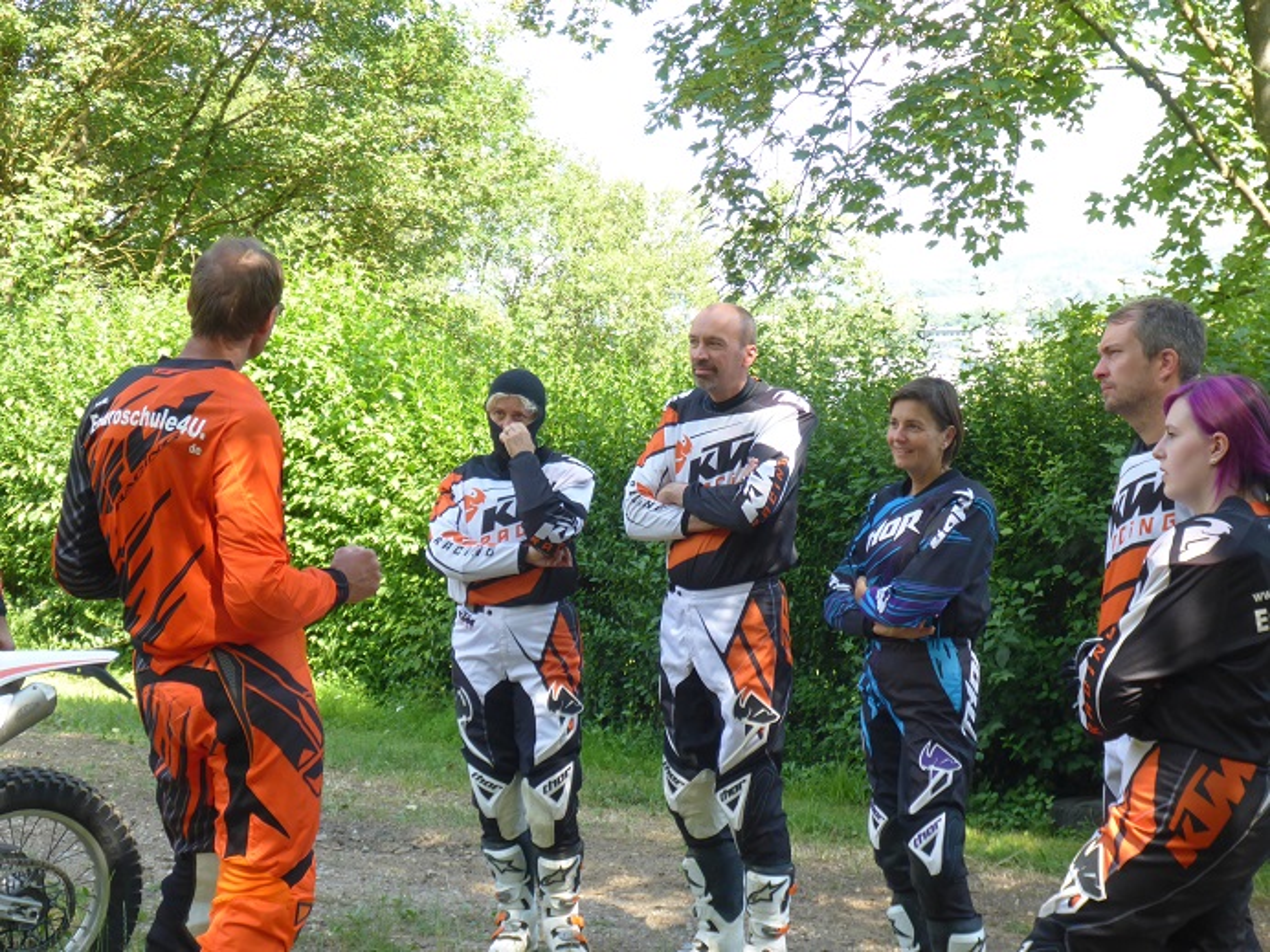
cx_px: 635
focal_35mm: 58
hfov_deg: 33.2
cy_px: 476
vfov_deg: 25.2
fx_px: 2128
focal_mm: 10.4
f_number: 5
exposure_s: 1/80
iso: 160
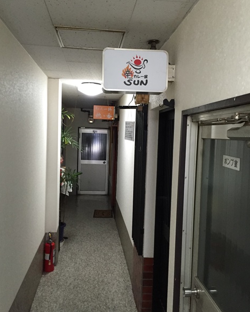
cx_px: 126
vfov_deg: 57.1
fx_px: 286
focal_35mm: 31
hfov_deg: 47.2
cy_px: 152
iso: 200
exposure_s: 1/30
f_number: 2.2
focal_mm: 4.15
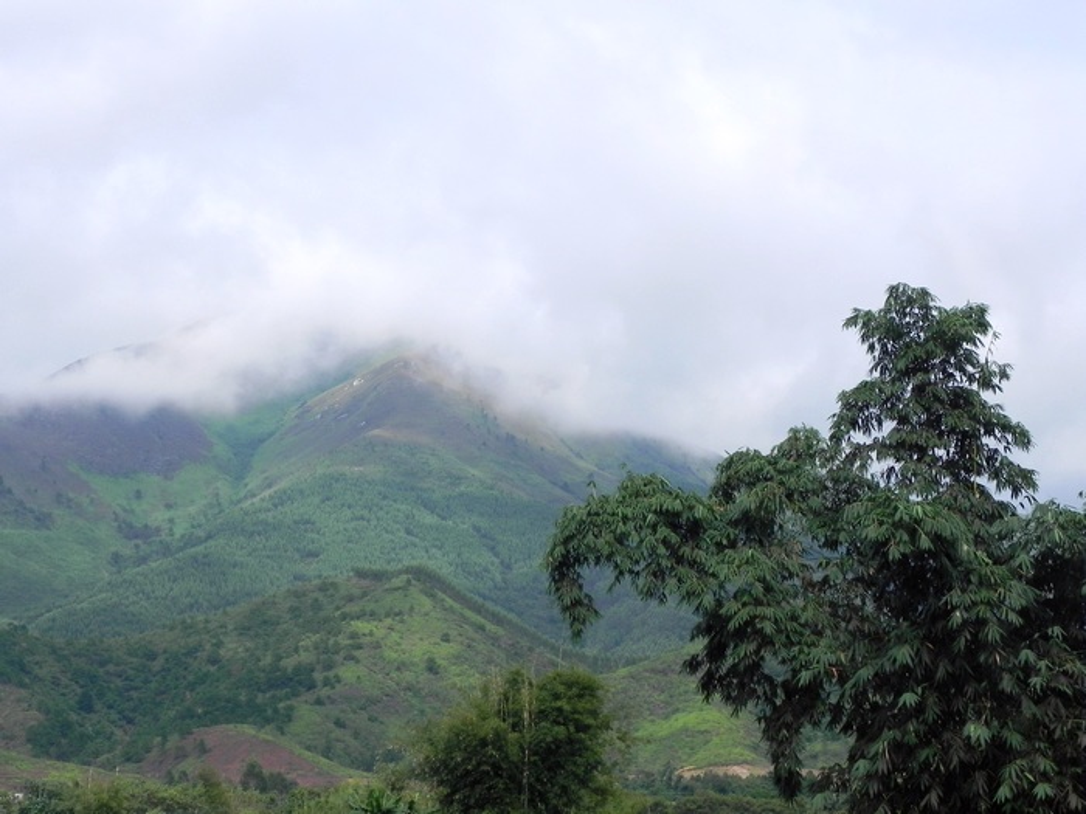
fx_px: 3294
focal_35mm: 105
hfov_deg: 18.7
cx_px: 543
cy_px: 407
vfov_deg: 14.1
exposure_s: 1/418
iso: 160
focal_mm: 18.8
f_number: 7.1
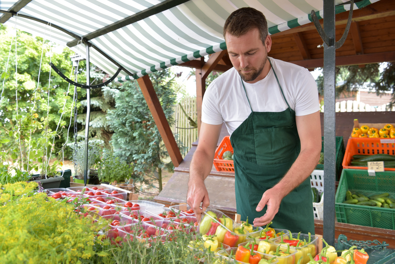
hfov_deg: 60.3
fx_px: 340
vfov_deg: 42.4
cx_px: 198
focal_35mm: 31
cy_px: 132
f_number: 5.6
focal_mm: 31
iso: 500
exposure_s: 1/100
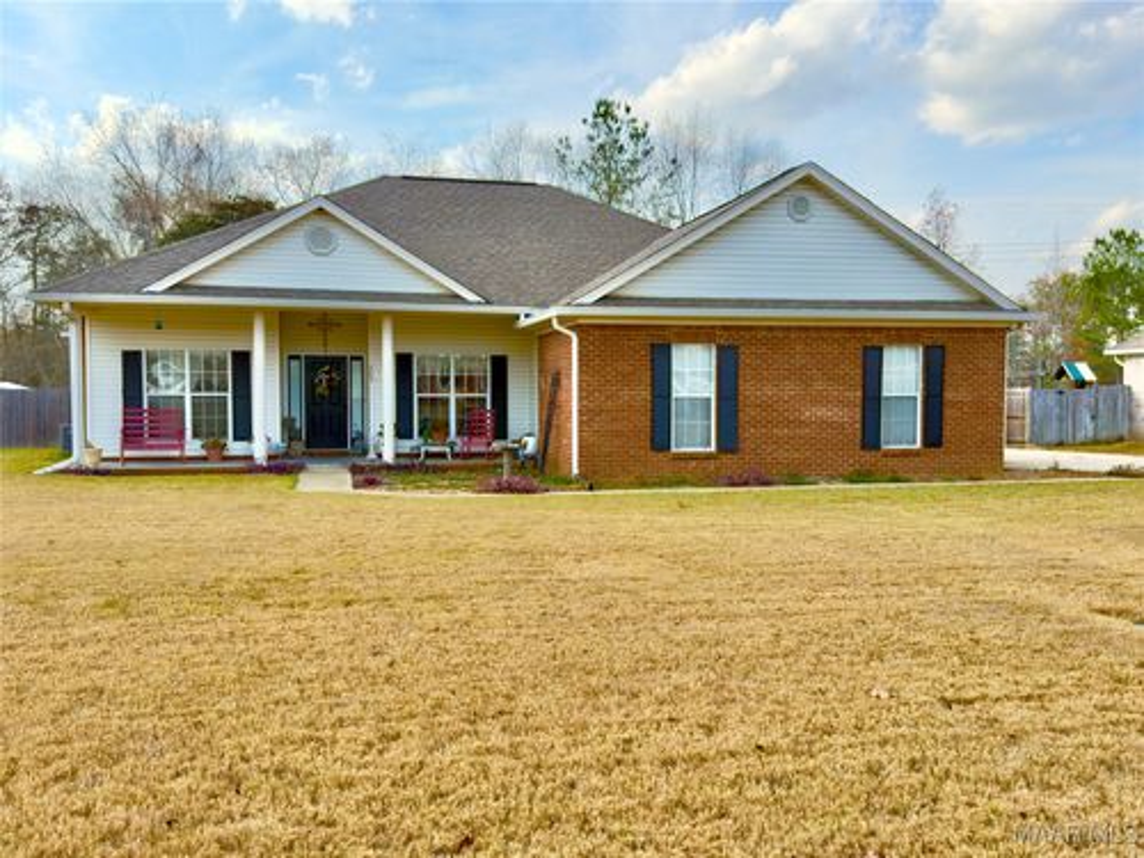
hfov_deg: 60.0
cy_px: 429
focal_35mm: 30
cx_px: 572
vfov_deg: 46.8
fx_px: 991
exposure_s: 1/2985
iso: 80
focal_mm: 6.76
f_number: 1.78
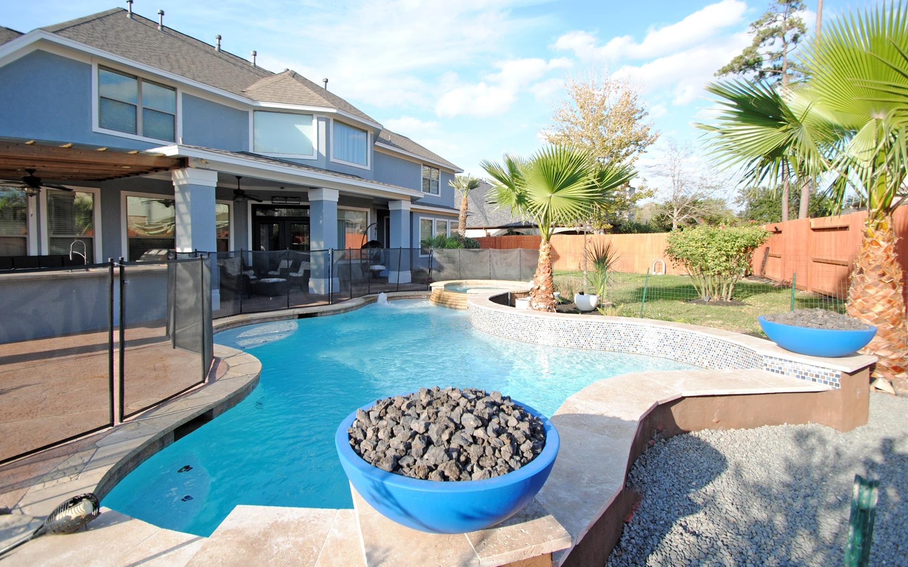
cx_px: 434
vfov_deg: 71.0
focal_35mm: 16
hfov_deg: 97.8
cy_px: 252
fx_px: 396
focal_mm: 10
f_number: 4
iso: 100
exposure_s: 1/320
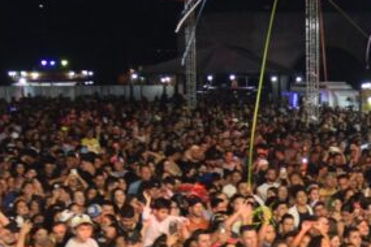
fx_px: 1000
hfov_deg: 20.6
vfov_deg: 13.8
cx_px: 341
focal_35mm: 97
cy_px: 285
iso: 800
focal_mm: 18
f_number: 3.5
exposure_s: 1/60
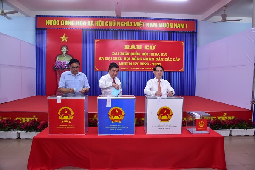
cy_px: 85
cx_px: 128
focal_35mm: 24
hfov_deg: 73.7
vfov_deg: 53.1
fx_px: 170
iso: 1600
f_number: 8
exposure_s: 1/30
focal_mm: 24
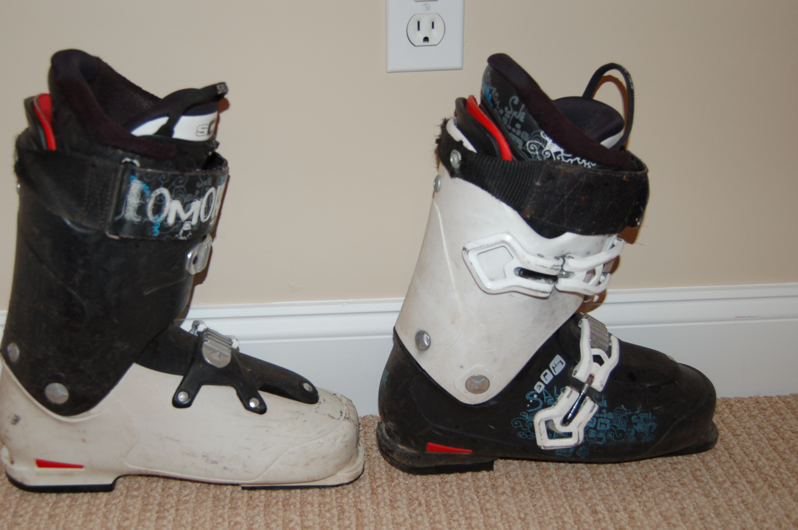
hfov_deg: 45.3
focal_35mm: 43
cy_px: 259
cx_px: 342
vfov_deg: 31.1
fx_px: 952
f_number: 4
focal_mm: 24
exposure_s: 1/60
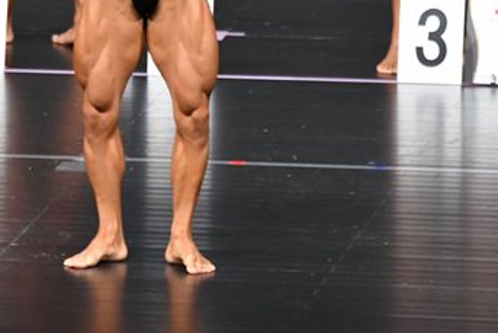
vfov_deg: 2.0
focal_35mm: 677
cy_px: -39
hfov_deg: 3.0
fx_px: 9369
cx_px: 149
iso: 5000
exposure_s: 1/400
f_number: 5.6
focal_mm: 200
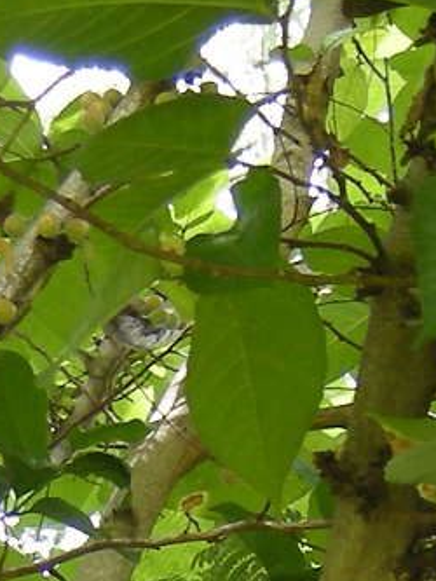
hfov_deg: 5.9
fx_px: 4229
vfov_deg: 7.4
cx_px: 40
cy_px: 1321
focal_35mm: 252
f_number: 2.7
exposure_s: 1/60
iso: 85
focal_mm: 7.5
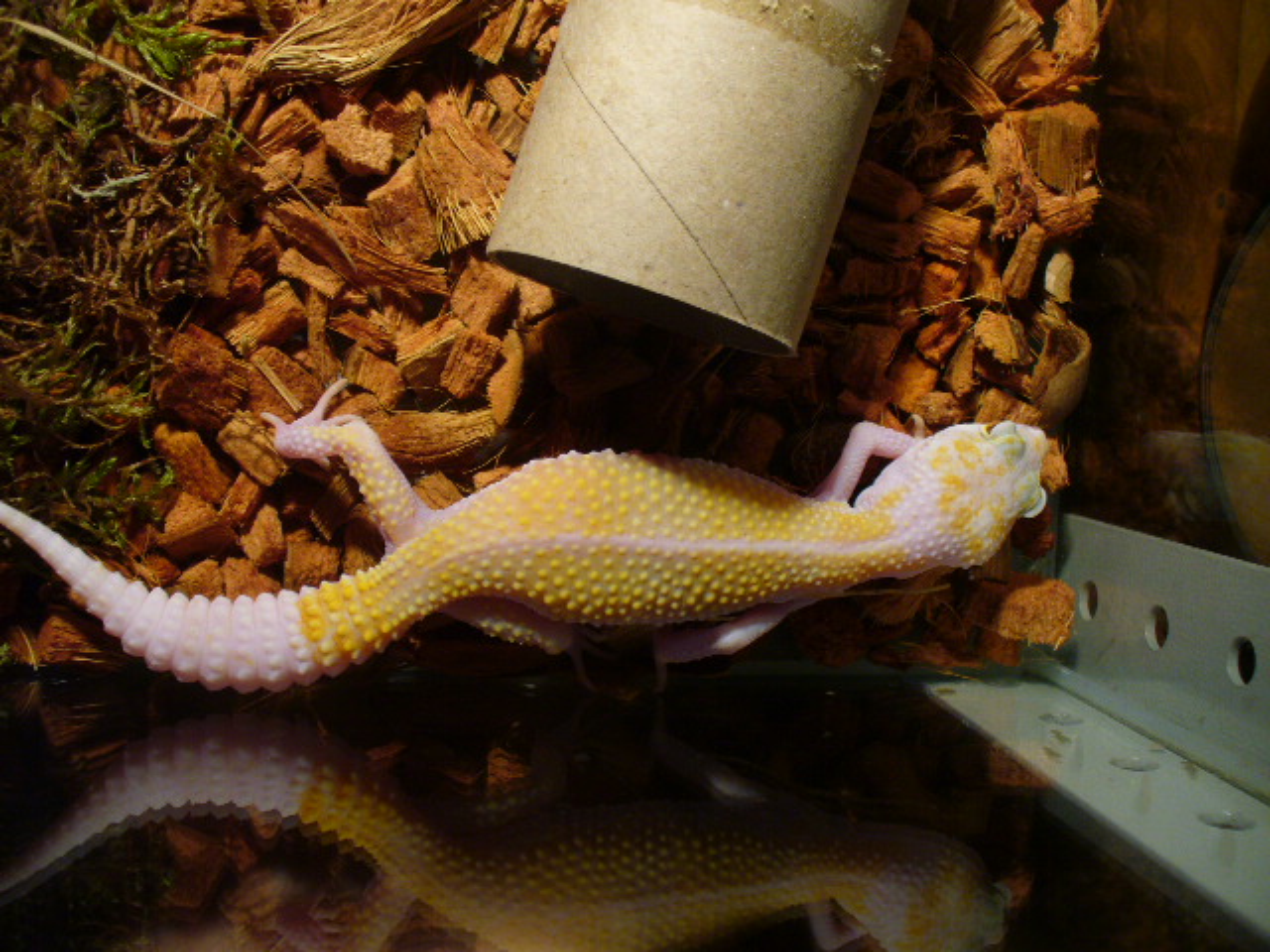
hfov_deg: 50.1
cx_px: 635
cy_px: 476
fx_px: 1357
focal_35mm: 37
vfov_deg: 38.7
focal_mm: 6.1
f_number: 2.8
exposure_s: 1/40
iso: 100
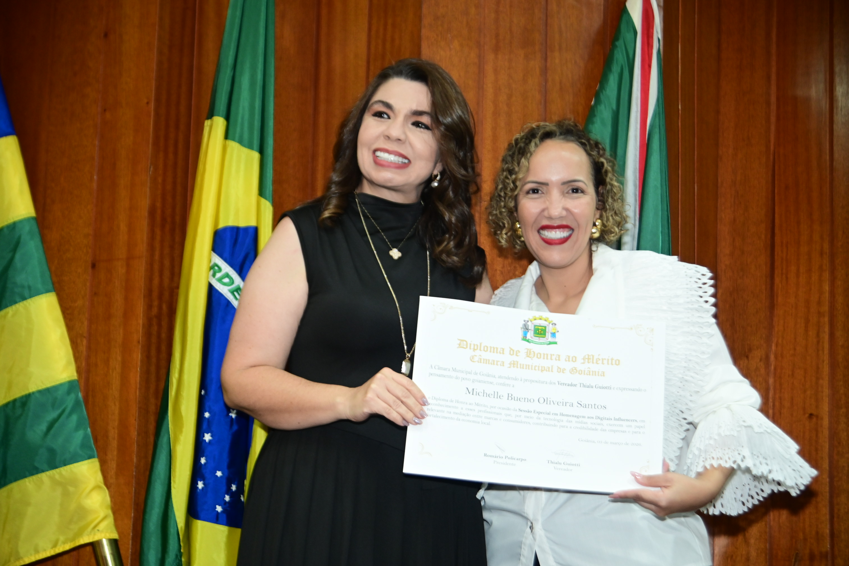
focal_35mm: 75
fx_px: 1769
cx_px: 424
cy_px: 283
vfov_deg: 18.2
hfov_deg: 27.0
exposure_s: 1/125
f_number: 5.6
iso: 2000
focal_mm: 75
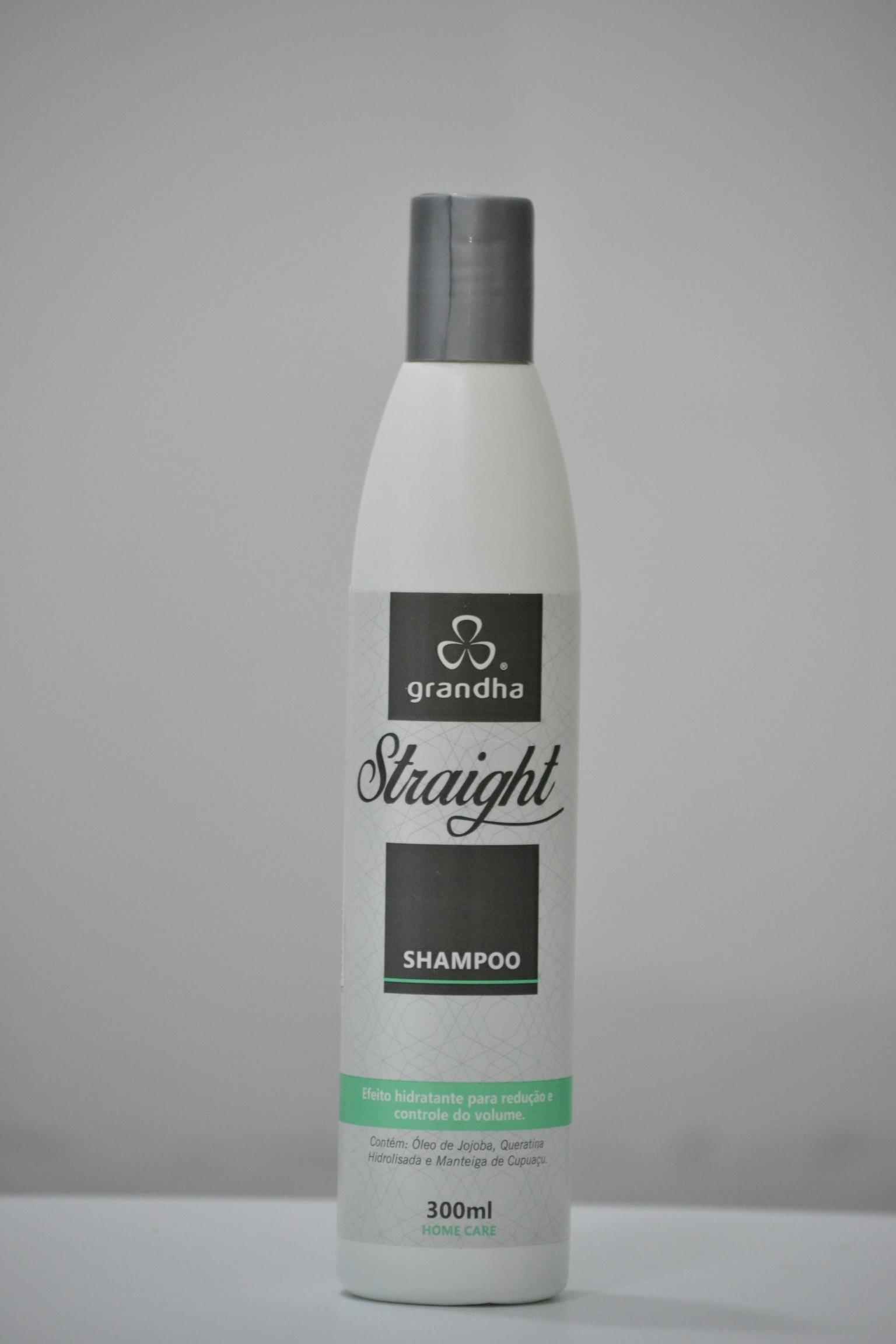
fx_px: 5880
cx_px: 448
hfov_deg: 8.7
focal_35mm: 158
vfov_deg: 13.0
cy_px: 672
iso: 1600
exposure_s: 1/200
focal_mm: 105
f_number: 5
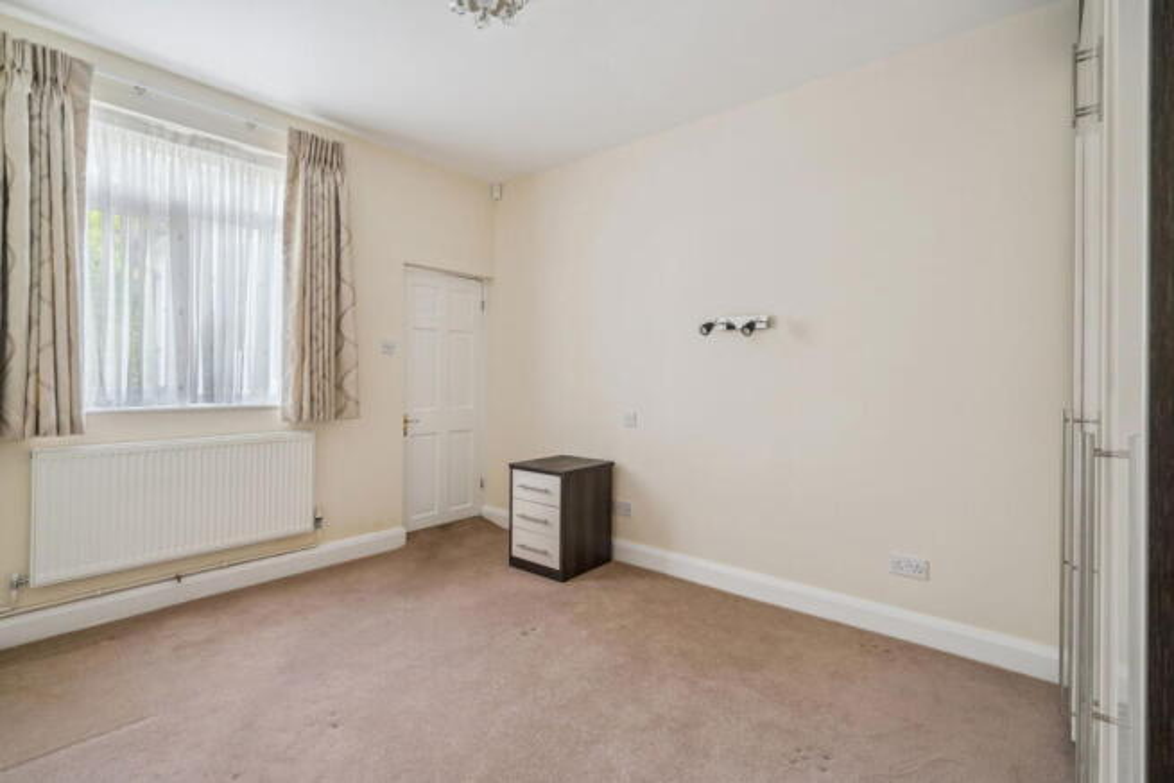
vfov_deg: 73.8
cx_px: 587
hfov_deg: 96.7
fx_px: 522
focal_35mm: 16
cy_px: 392
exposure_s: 1/15
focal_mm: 16
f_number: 5
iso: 640
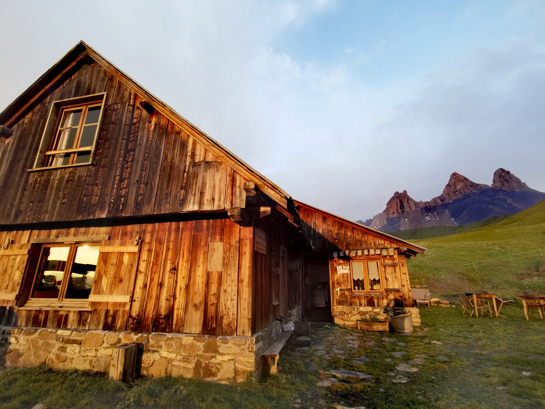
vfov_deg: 78.1
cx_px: 272
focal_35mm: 16
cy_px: 204
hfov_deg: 94.5
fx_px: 252
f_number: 2.2
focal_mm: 2.35
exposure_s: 1/100
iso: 125
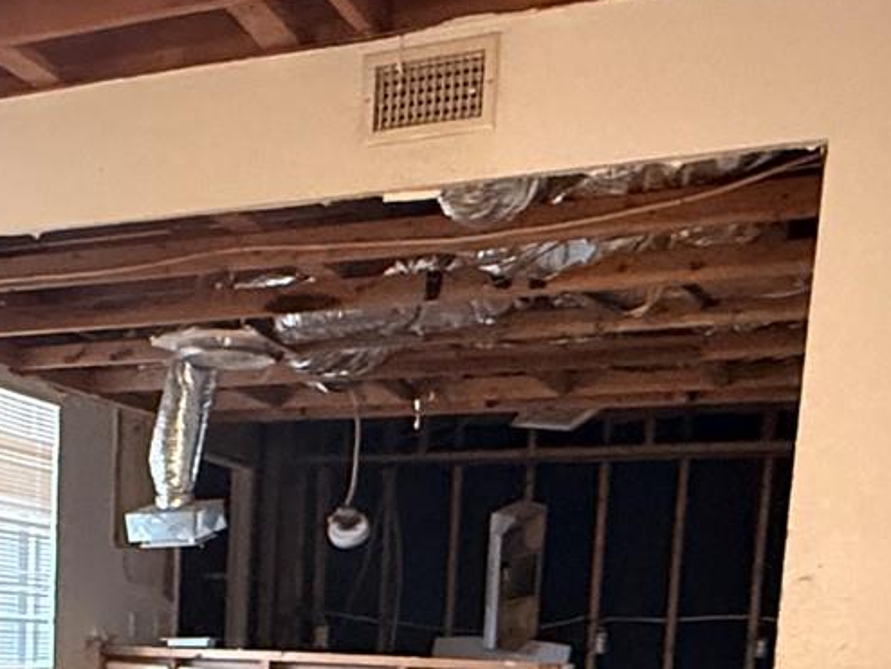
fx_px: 1494
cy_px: 842
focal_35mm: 58
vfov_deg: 22.8
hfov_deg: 31.7
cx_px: 94
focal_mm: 2.22
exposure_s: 1/40
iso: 1000
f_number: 2.2
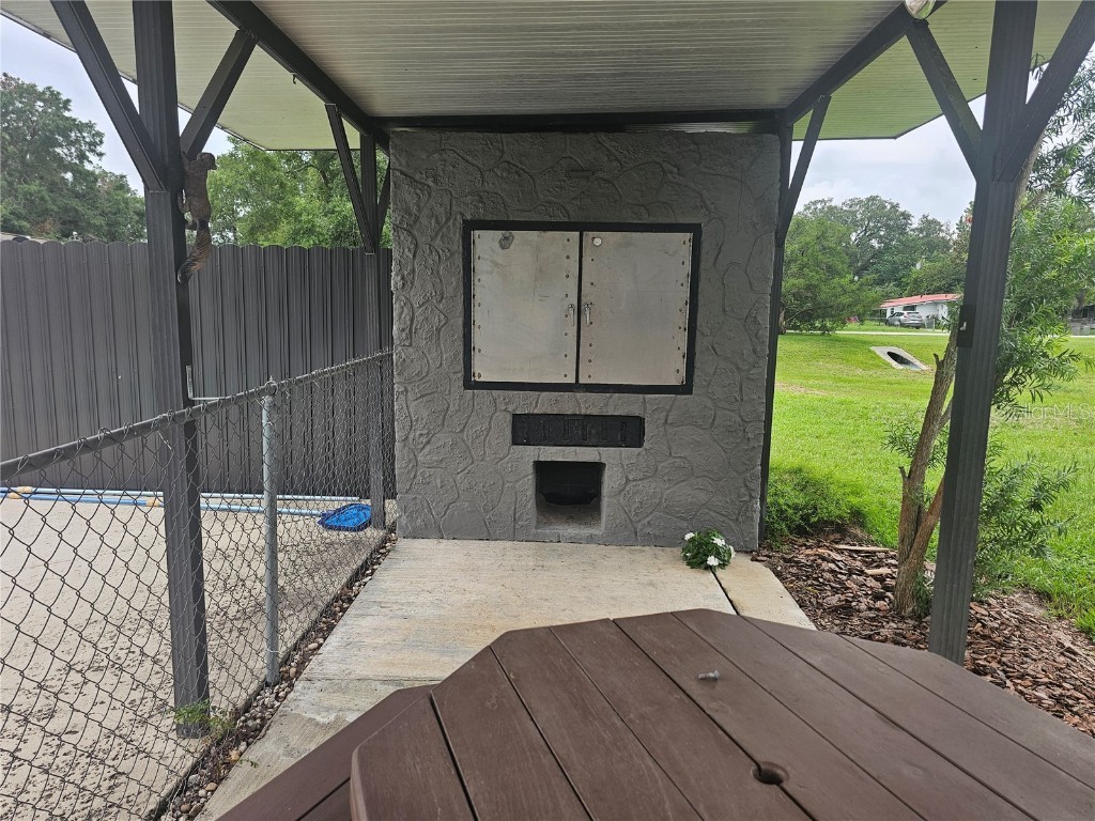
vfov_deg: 58.9
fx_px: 728
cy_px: 410
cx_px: 548
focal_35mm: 23
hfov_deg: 73.9
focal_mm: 6.3
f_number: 1.7
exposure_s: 1/218
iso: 20
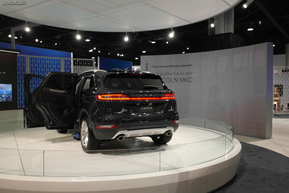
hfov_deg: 61.9
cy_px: 96
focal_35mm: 30
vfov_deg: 43.6
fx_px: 241
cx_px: 144
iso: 400
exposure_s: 1/60
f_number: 3.5
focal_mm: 20
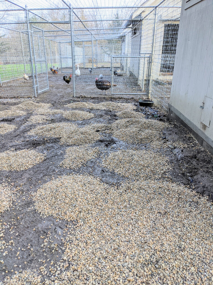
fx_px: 222
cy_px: 142
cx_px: 106
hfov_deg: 51.4
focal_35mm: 27
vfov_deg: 65.3
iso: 123
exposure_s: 1/385
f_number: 1.73
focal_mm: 4.38
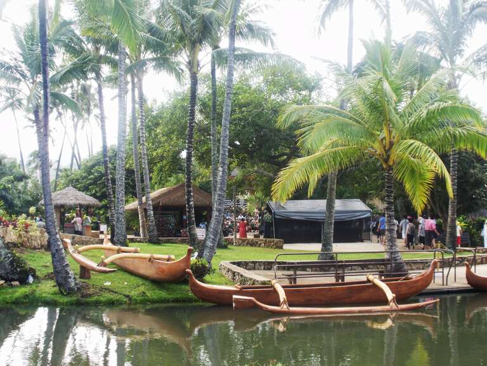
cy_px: 183
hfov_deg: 42.9
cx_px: 244
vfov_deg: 32.9
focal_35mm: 44
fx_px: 619
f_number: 4
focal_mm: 7.7
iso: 160
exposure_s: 1/250
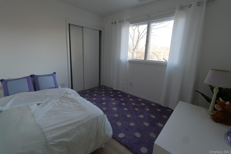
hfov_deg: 96.7
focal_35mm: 16
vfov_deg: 73.7
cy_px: 73
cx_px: 111
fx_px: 103
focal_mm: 10
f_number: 4
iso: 640
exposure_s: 1/160
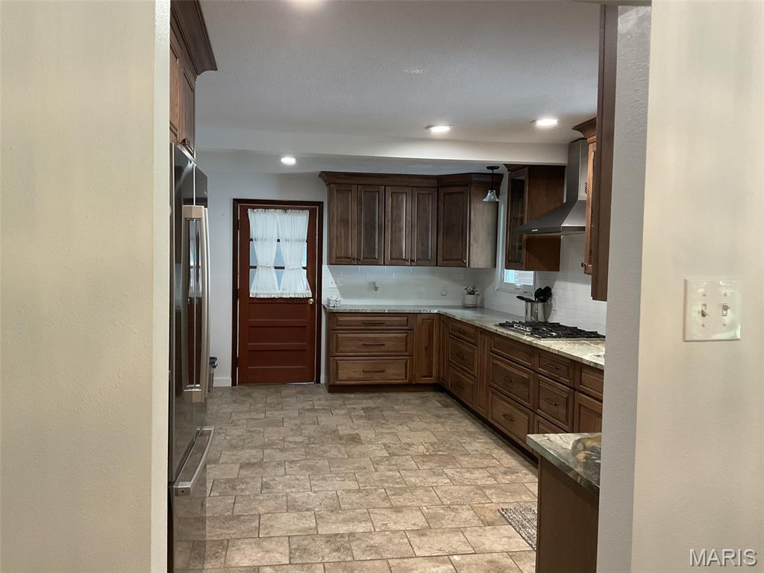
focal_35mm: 29
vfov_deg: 48.2
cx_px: 382
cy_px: 286
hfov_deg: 61.7
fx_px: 640
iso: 200
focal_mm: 3
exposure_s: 1/60
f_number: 1.8
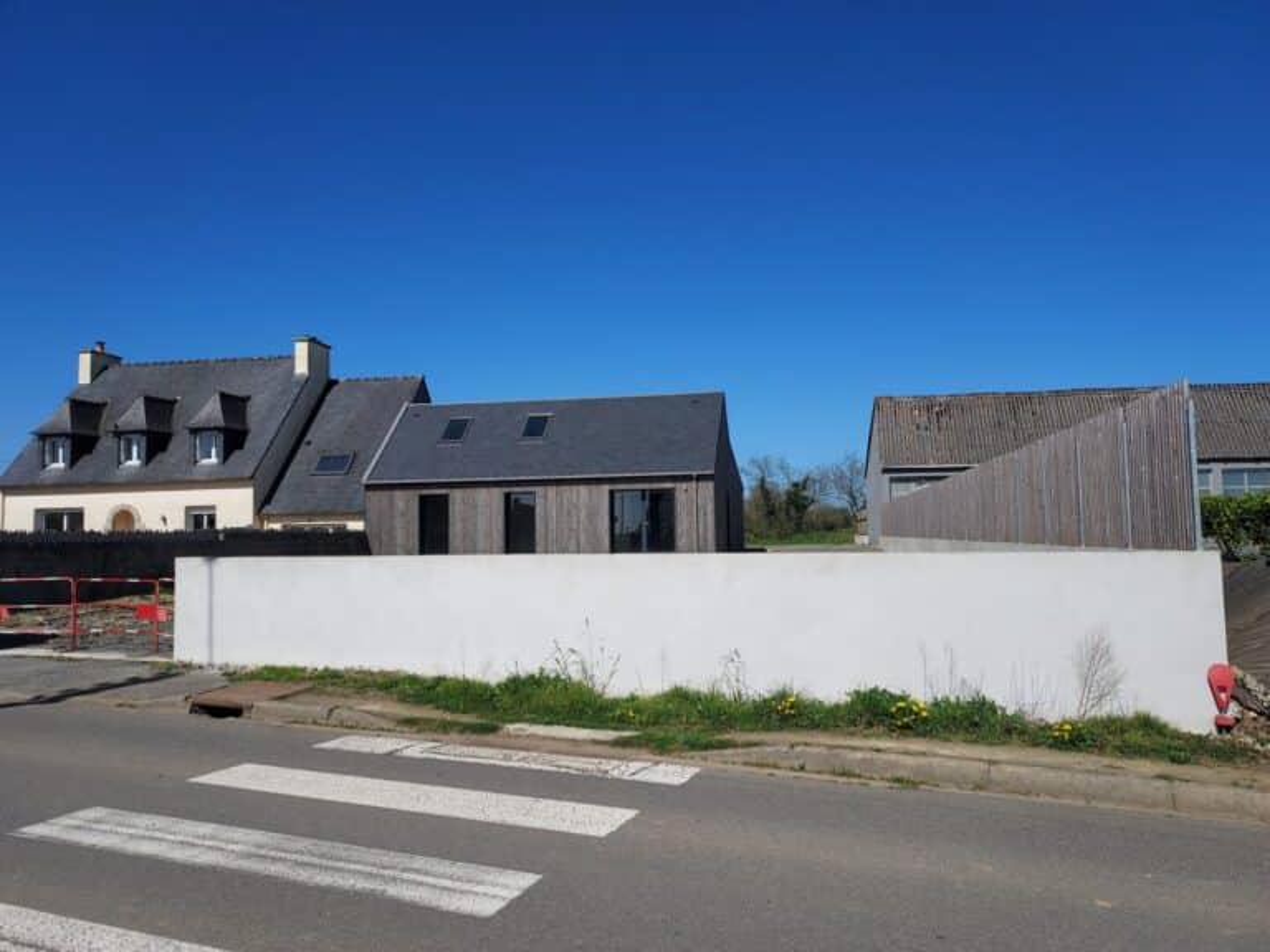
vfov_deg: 56.8
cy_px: 476
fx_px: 881
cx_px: 635
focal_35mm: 24
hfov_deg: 71.6
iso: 40
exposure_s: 1/2203
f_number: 1.8
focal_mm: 4.6
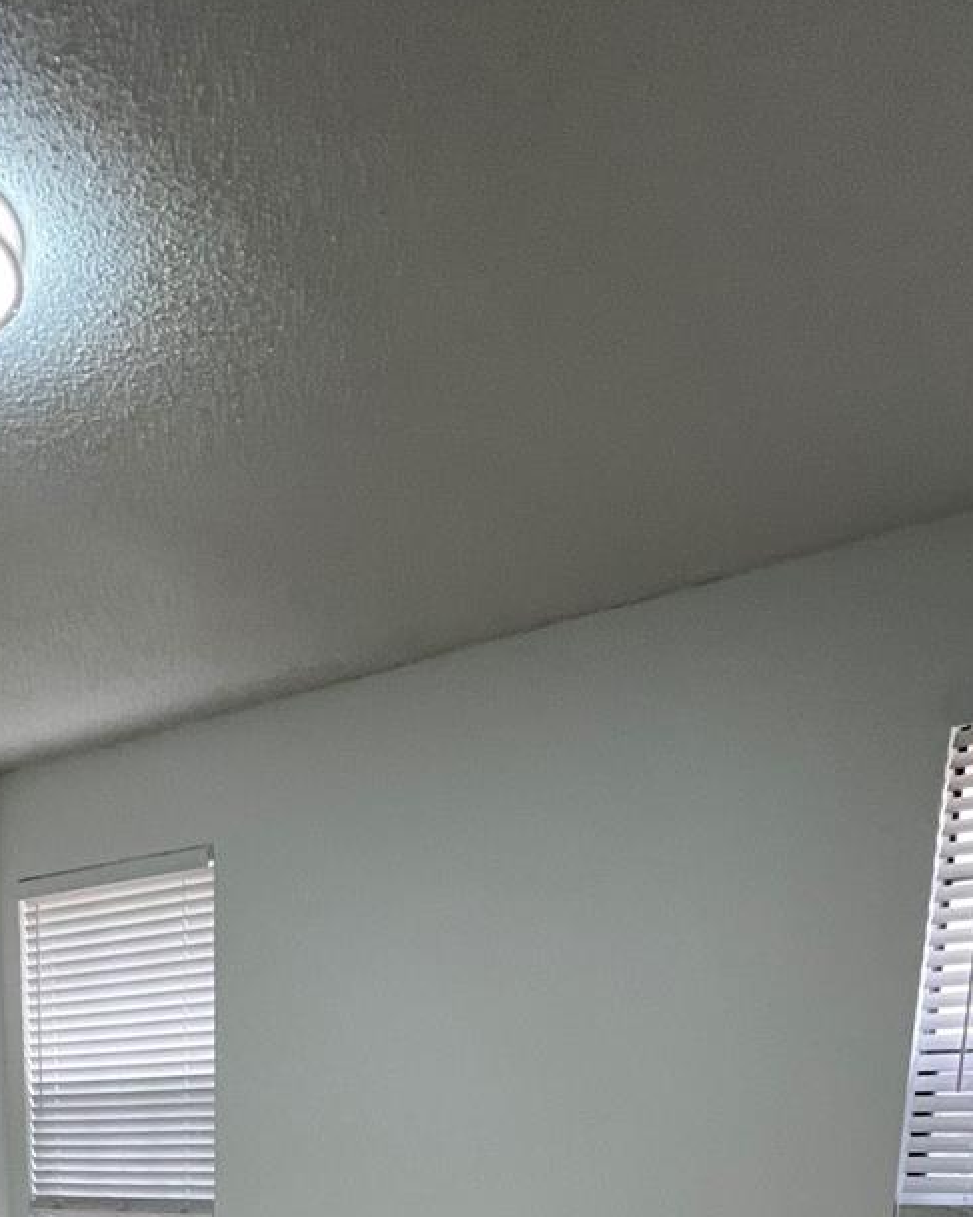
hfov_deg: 44.1
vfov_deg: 41.2
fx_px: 1152
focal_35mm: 32
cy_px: 1413
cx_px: 228
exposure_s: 1/120
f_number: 1.8
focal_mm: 1.57
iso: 250
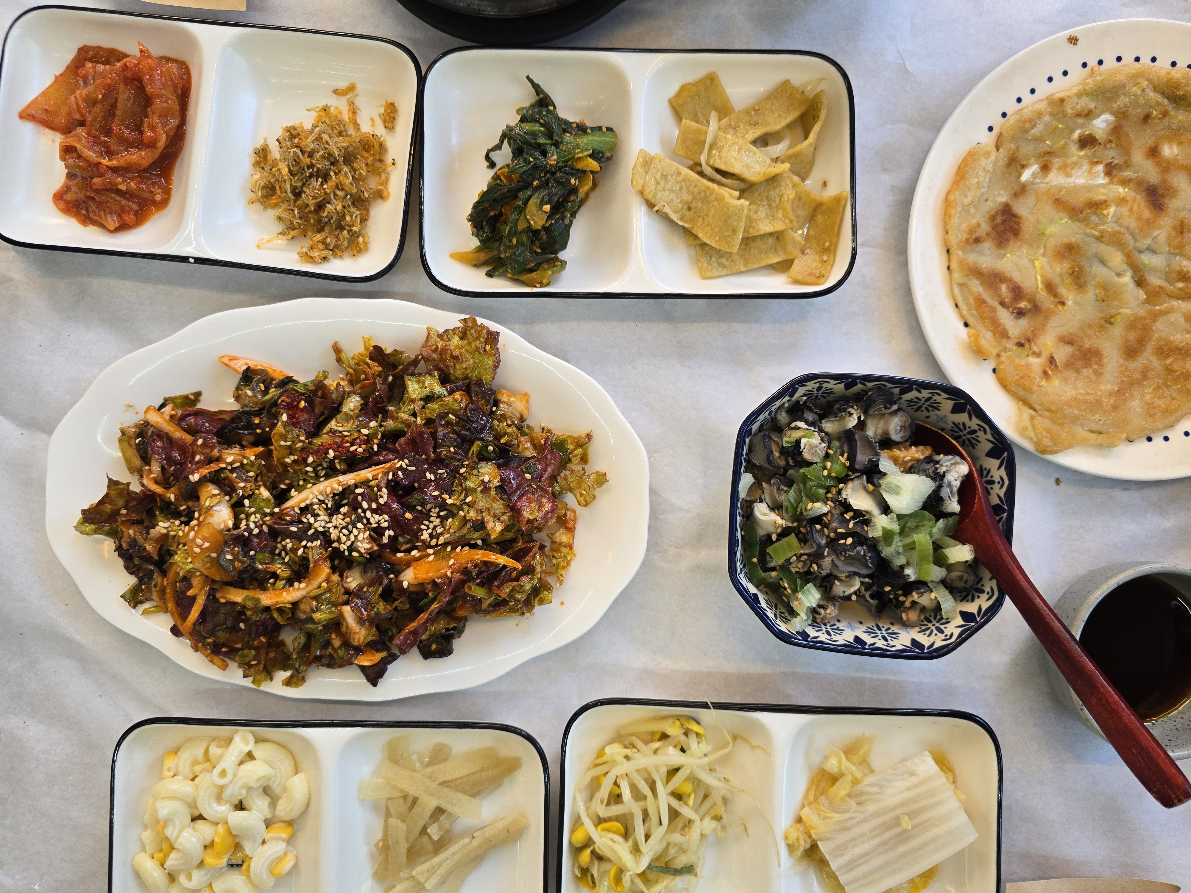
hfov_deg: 73.9
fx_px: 791
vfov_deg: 58.9
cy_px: 446
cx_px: 596
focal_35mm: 23
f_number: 1.7
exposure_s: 1/120
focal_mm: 6.3
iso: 80
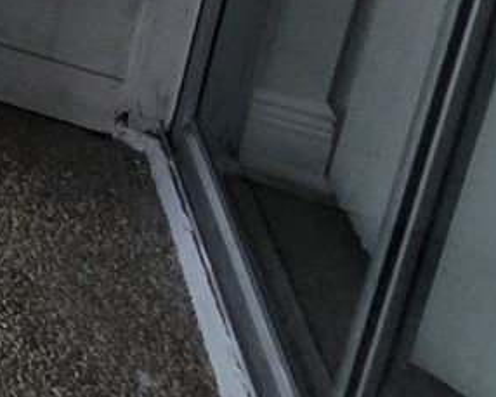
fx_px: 1043
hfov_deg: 13.1
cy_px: -477
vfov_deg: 15.4
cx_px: -843
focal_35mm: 71
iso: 50
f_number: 2.2
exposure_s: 1/446
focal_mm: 2.2
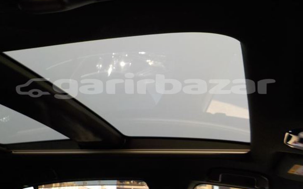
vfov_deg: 36.2
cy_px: 86
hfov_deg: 55.3
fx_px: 289
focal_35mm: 35
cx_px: 145
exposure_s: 1/125
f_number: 3.3
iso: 125
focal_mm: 4.1
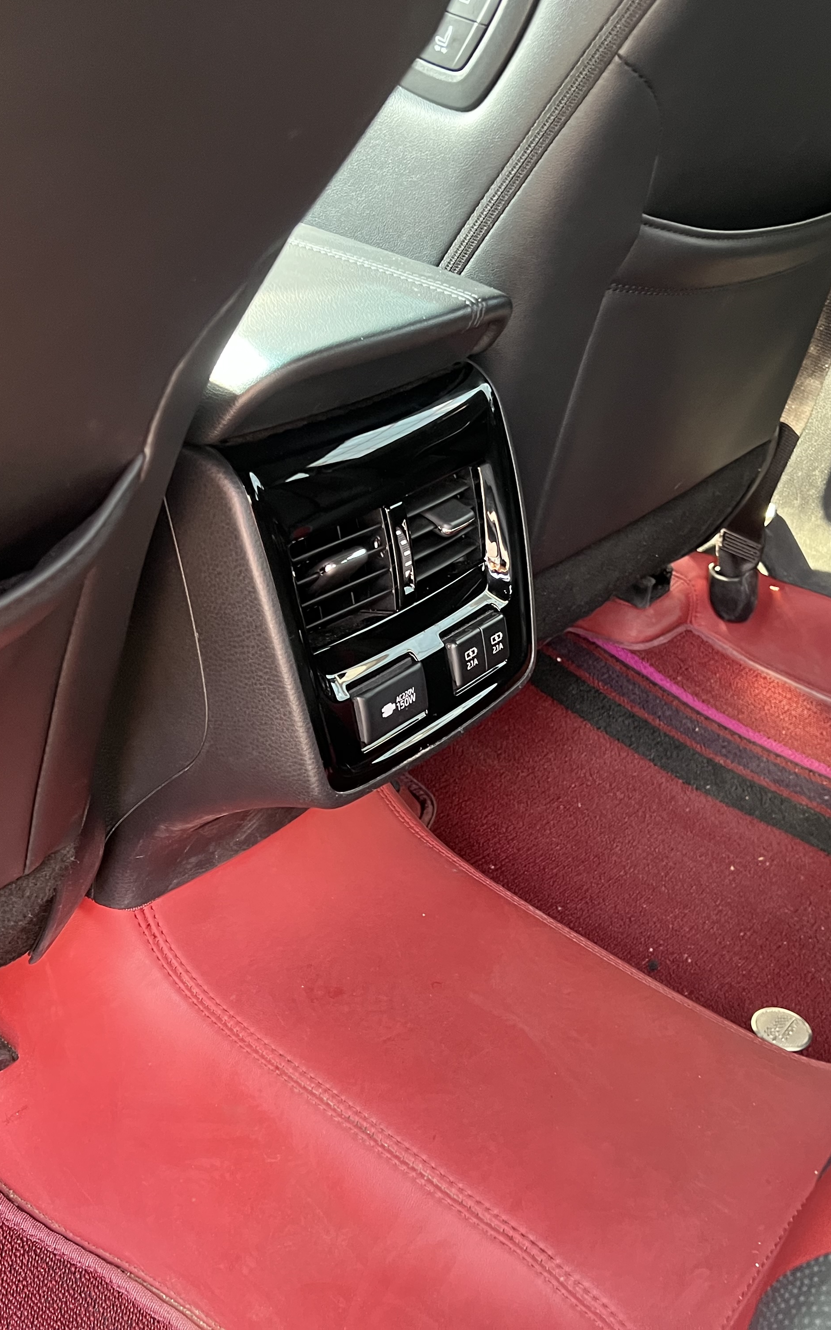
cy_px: 661
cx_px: 442
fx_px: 1341
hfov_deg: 34.4
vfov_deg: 52.7
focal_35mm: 37
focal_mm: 5.7
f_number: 1.5
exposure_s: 1/60
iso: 320
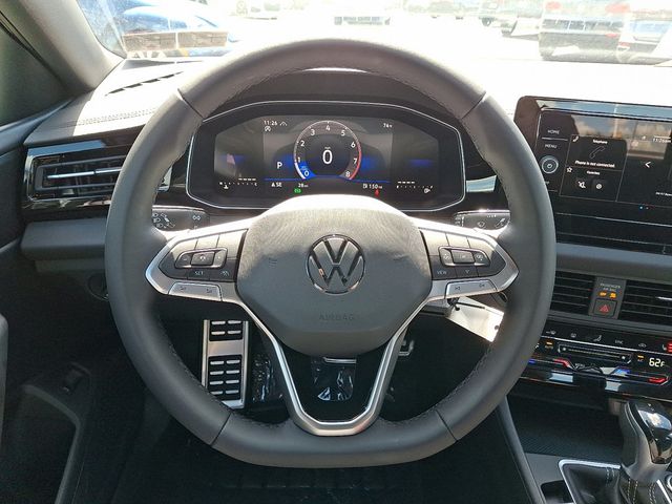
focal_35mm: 25
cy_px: 252
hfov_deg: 69.4
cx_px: 336
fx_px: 485
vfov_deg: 54.9
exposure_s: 1/120
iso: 31
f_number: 1.8
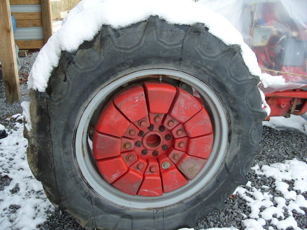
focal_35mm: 35
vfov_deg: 40.7
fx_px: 310
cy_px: 115
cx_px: 154
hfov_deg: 52.6
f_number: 2.8
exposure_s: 1/350
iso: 80
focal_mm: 7.8
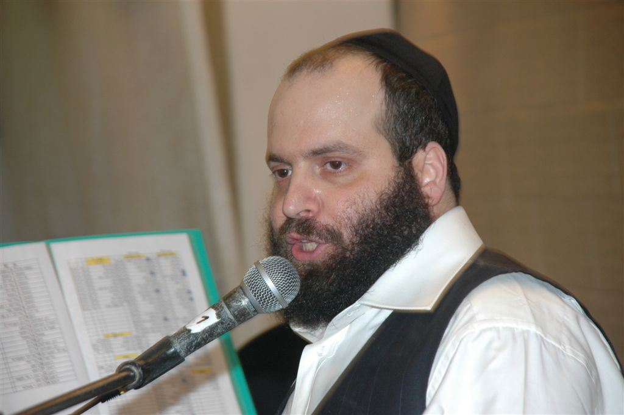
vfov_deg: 5.9
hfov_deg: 8.9
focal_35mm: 232
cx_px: 312
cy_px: 208
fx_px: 4027
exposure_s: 1/60
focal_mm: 155
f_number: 6
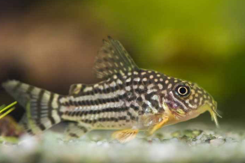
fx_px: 783
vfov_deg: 11.9
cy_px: 84
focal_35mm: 115
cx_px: 125
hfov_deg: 17.8
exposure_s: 1/100
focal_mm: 105
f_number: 4.5
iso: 1250
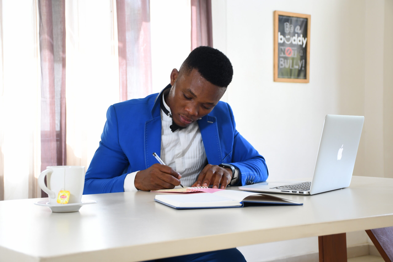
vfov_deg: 23.8
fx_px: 622
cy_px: 131
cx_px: 196
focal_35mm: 57
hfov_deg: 35.1
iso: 500
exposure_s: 1/50
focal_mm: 38
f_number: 4.2
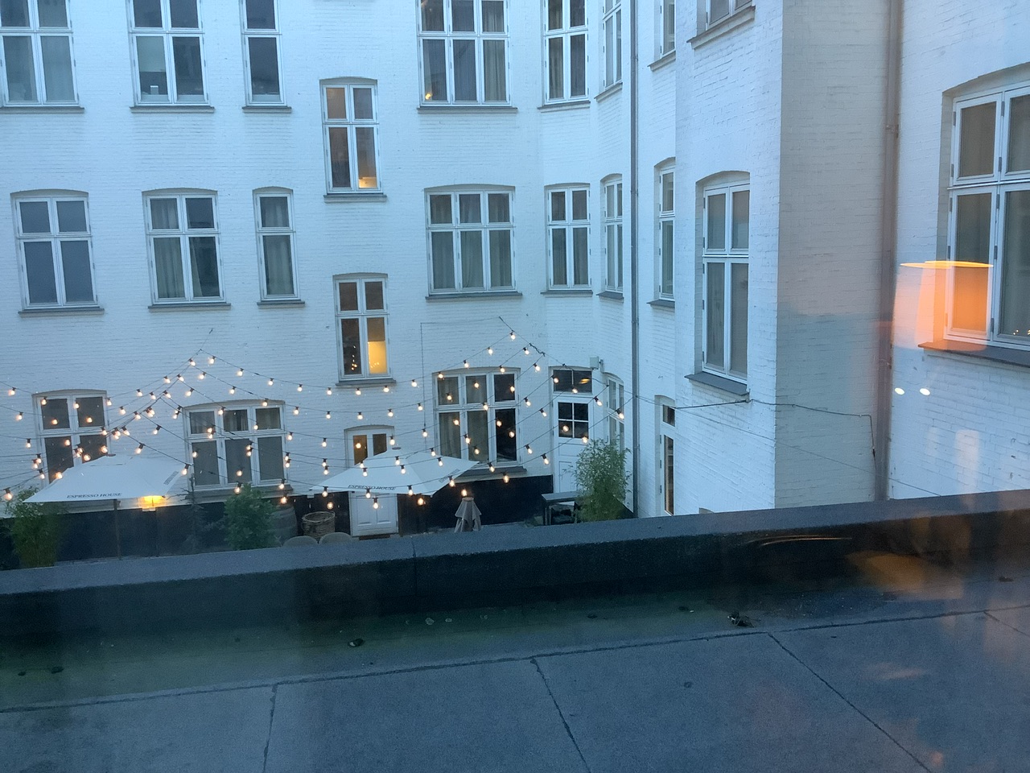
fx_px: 922
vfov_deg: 45.4
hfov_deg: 58.4
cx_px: 515
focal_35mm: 31
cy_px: 386
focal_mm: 3.3
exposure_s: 1/50
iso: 250
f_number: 2.4
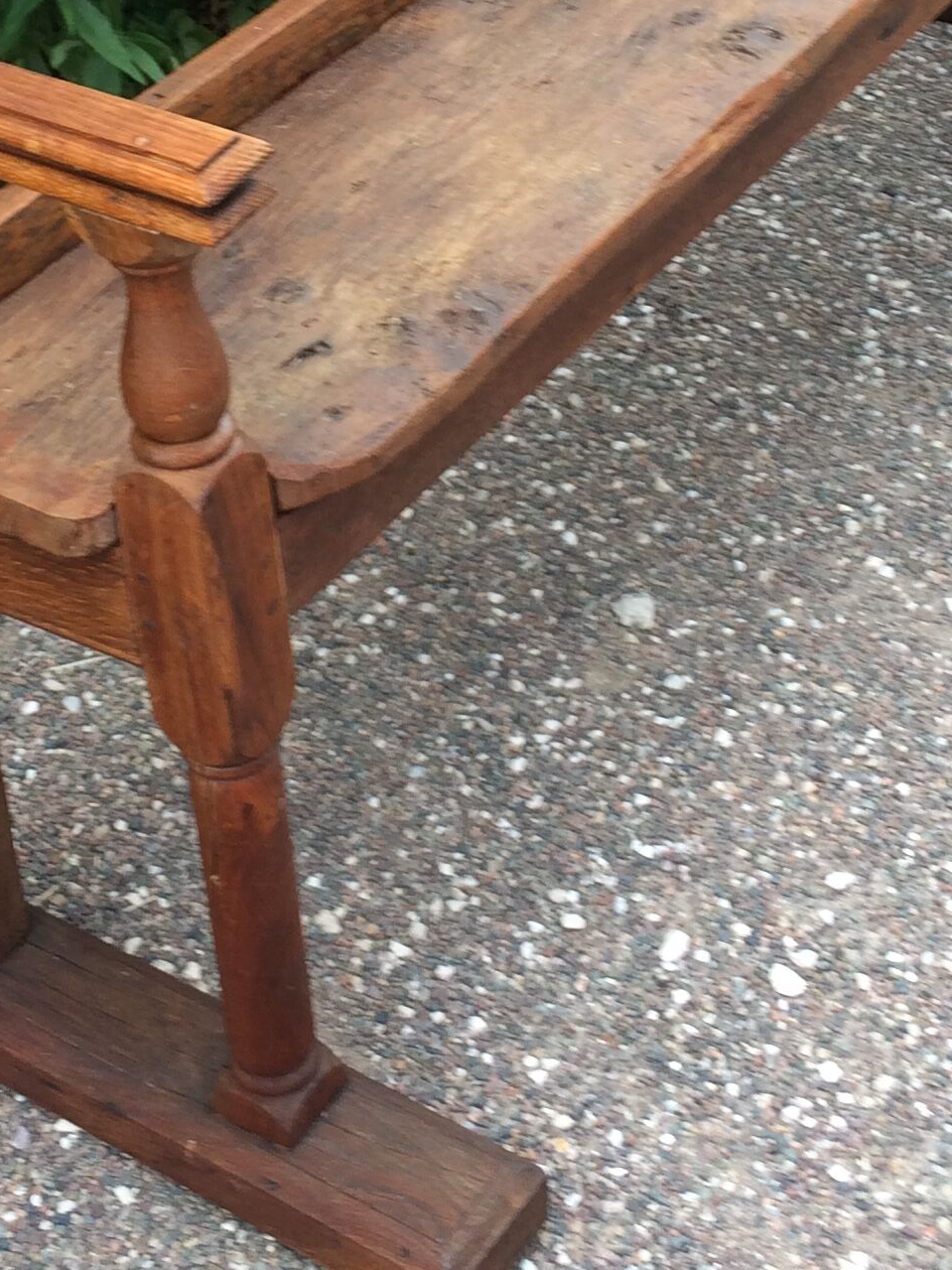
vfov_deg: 25.7
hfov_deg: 19.9
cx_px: 441
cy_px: 188
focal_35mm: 74
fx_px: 2714
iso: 32
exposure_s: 1/132
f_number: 2.2
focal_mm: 4.15
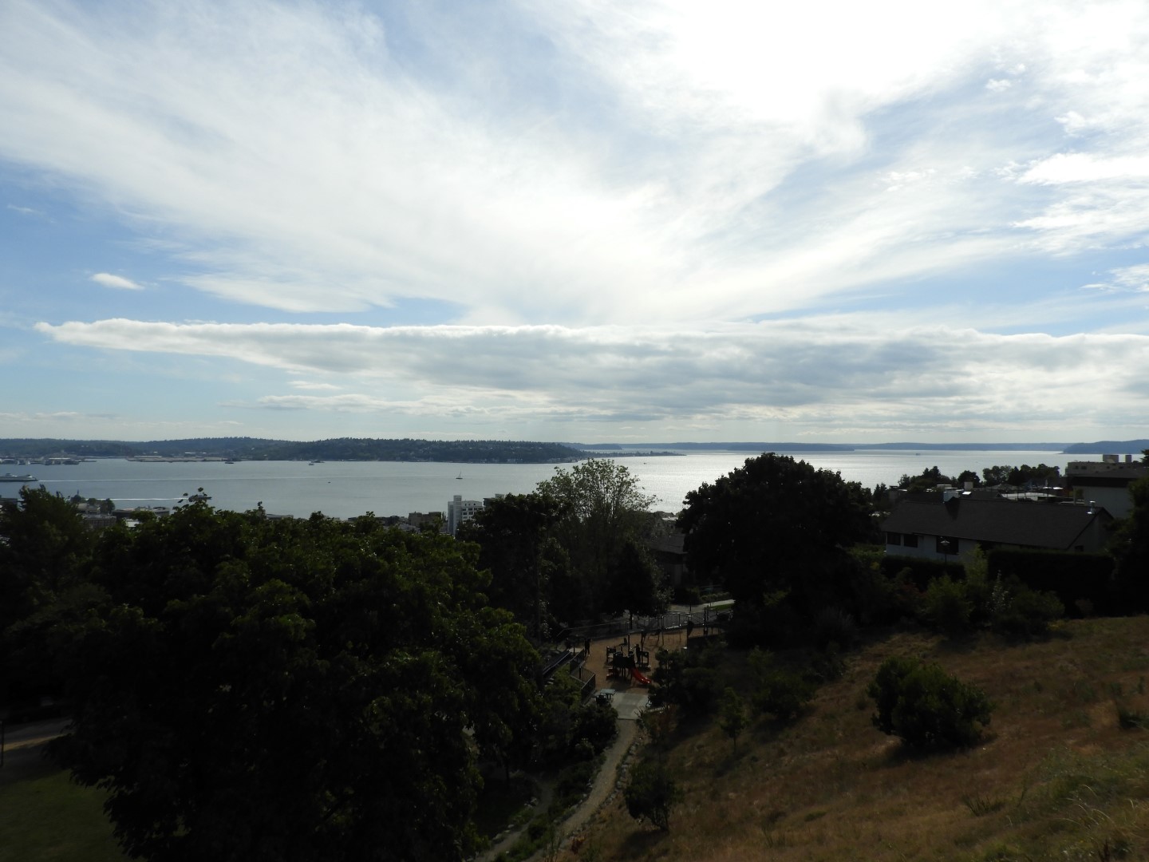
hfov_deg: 71.6
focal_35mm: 24
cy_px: 431
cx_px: 574
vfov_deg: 56.8
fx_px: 797
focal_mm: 4.3
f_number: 3.8
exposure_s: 1/2000
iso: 100
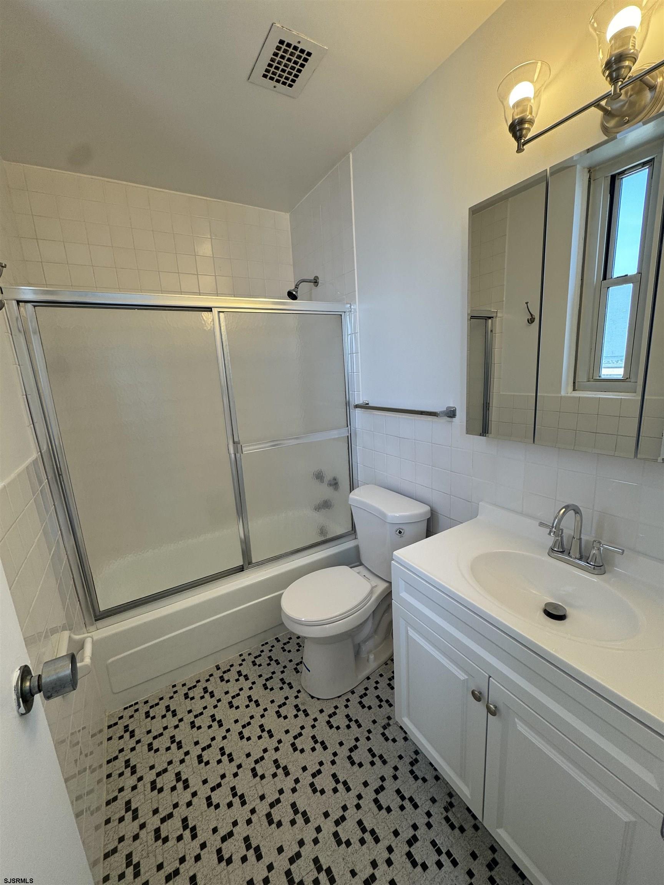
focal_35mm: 14
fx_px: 358
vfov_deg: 102.1
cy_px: 442
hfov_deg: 85.7
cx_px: 332
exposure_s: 1/99
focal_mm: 2.22
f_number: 2.2
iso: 64
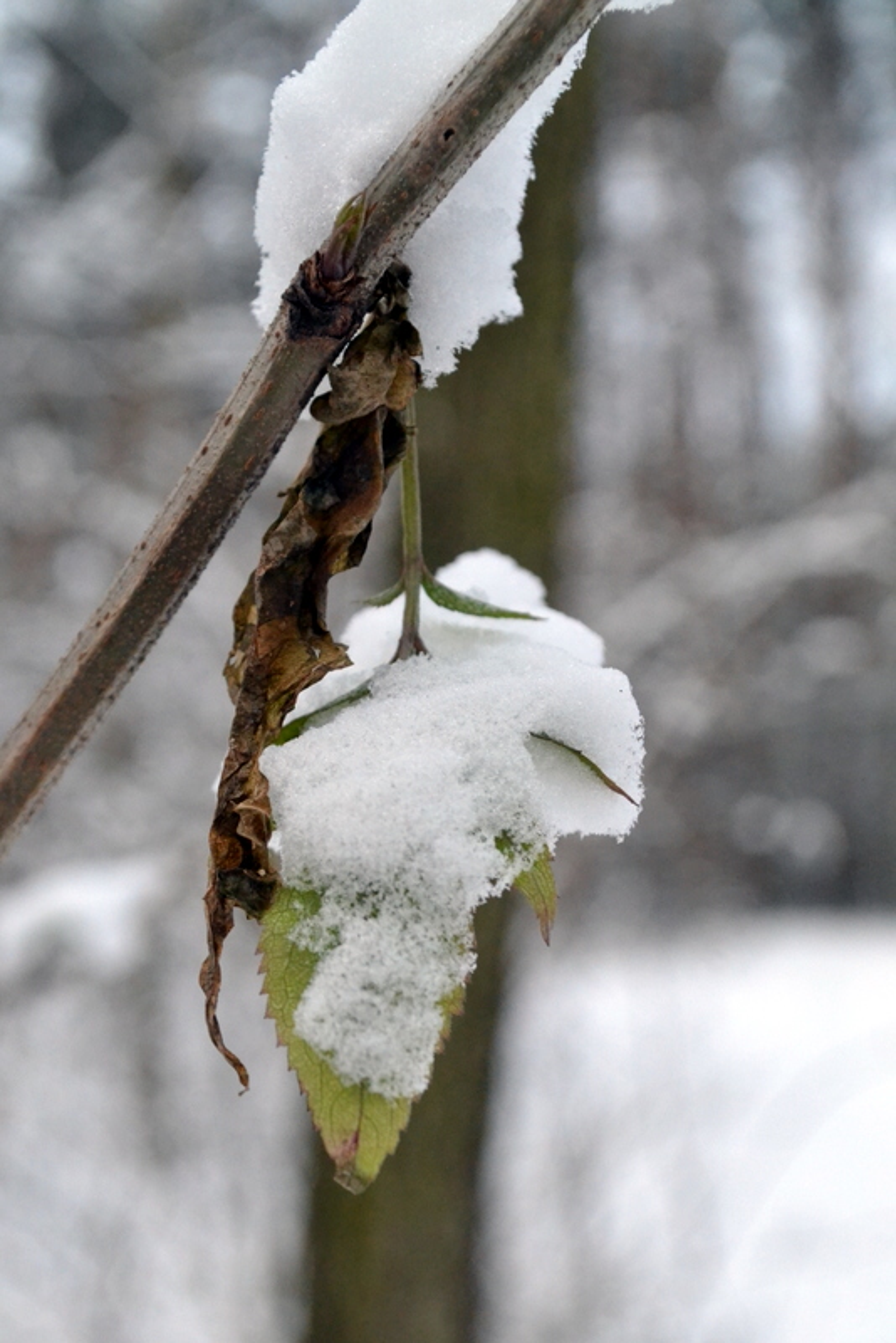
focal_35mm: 63
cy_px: 672
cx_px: 448
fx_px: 2350
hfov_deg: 21.6
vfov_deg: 31.9
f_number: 8
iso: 3200
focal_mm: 42
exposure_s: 1/250
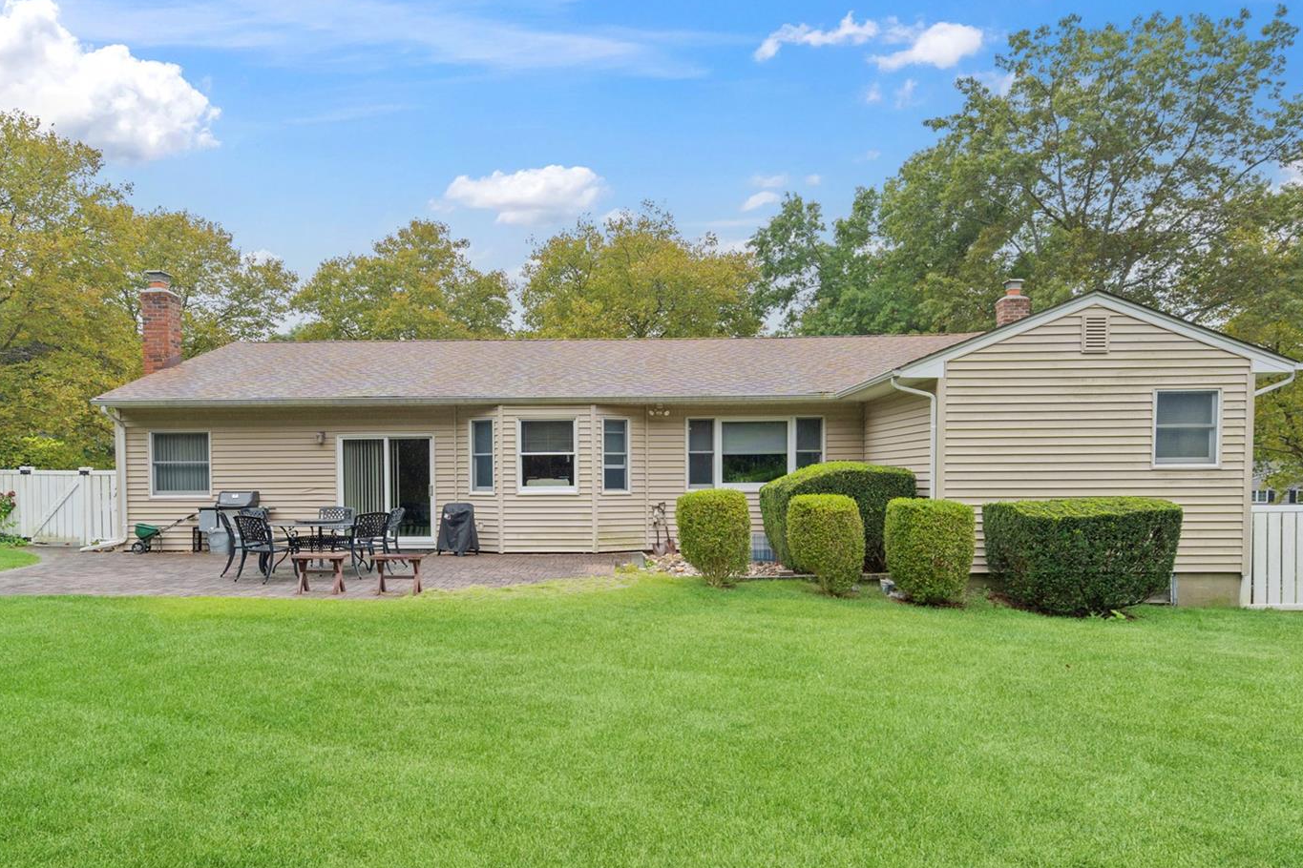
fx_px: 869
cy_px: 521
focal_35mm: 24
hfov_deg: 73.6
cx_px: 592
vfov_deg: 52.8
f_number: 6.3
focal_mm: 16
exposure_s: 1/200
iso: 500
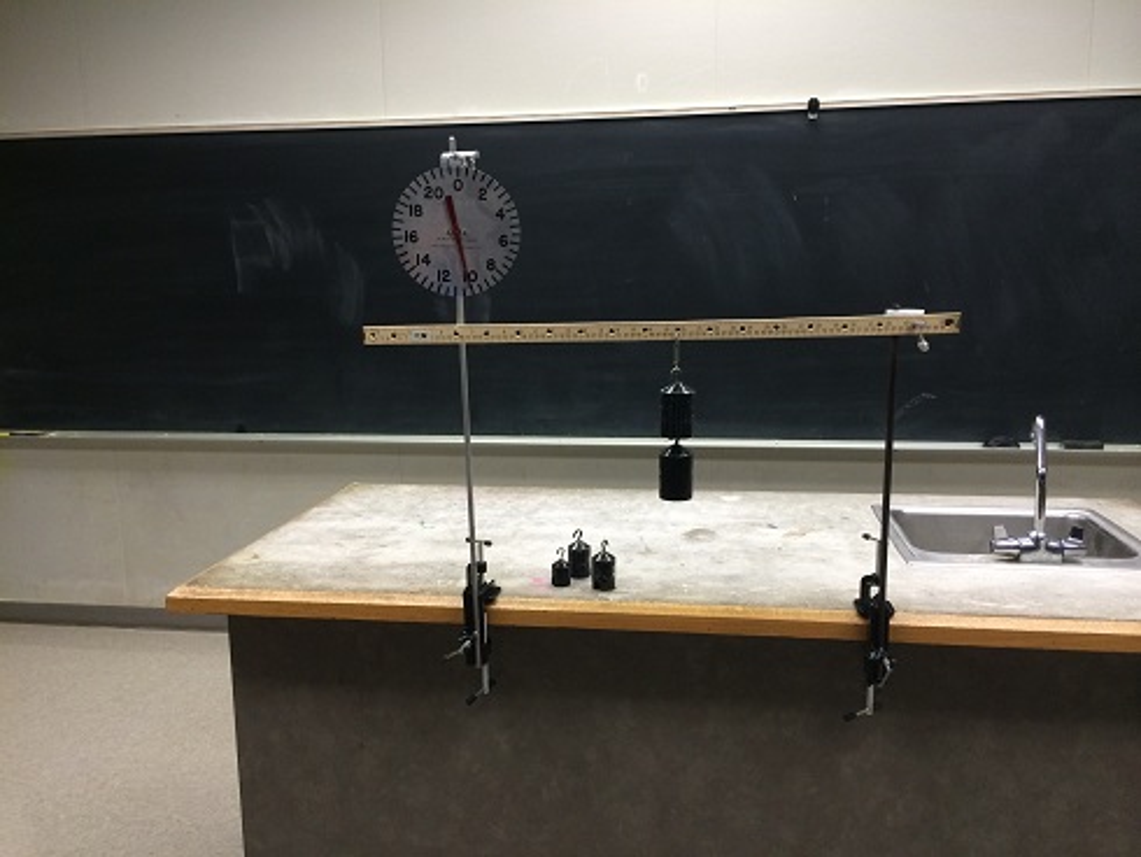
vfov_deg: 46.8
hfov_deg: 59.9
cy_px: 428
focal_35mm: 30
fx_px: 989
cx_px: 570
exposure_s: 1/30
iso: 64
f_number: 2.2
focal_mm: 4.12
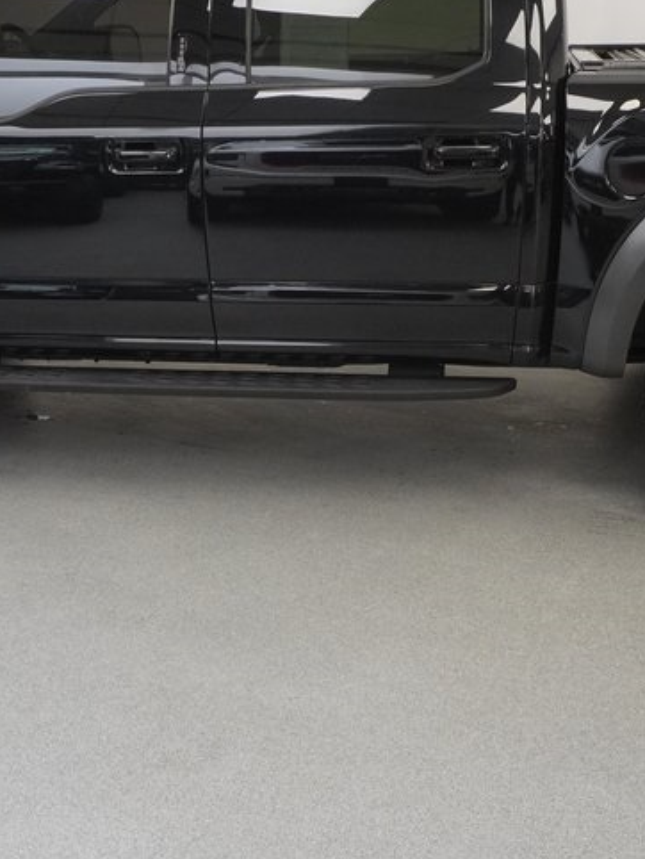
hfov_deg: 29.7
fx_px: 1216
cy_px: 416
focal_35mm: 49
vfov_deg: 38.9
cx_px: 337
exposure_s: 1/125
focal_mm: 16
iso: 1600
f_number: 7.1
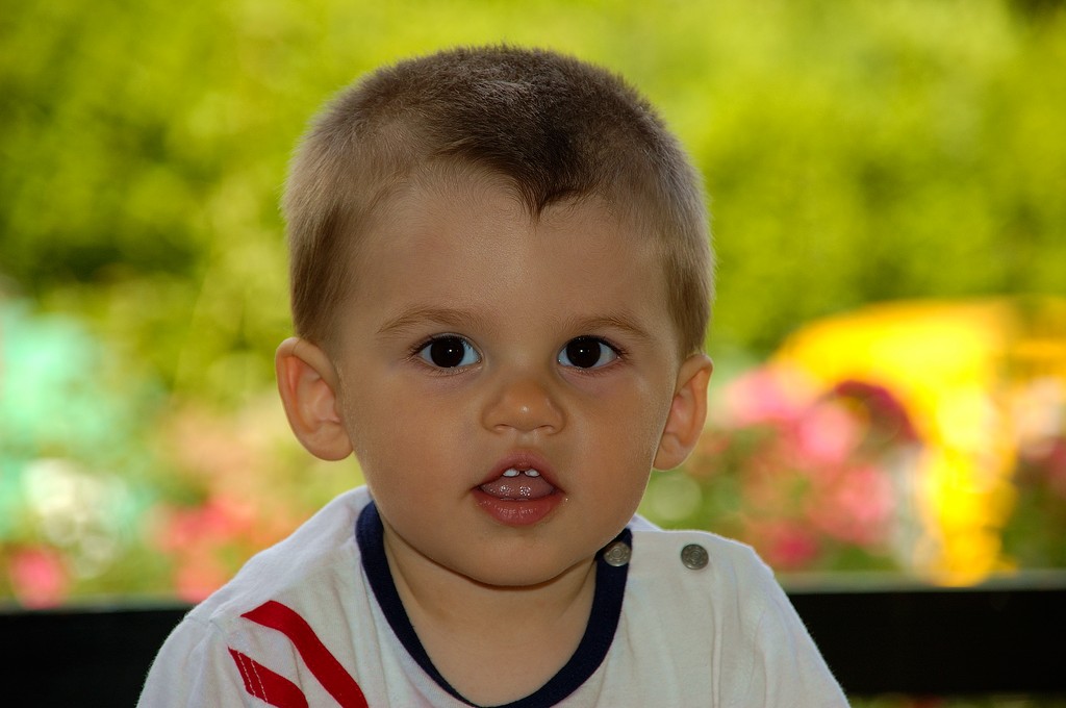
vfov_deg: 4.6
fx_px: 8872
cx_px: 533
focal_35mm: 300
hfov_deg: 6.9
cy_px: 354
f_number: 6.3
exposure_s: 1/160
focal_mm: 200
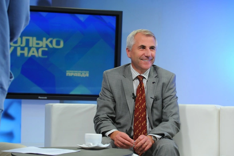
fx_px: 553
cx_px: 117
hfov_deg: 23.9
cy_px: 78
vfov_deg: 16.1
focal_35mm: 85
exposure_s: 1/250
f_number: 4.5
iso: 2000
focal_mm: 85
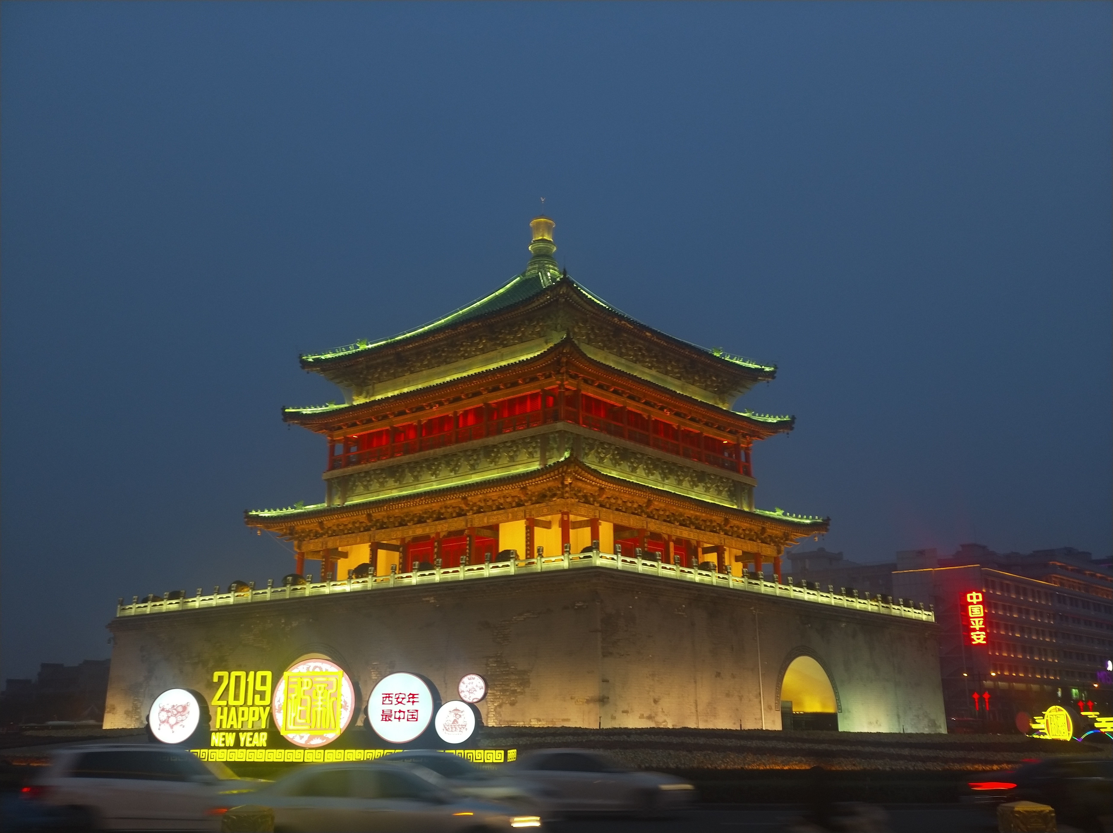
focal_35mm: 32
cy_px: 416
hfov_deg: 56.9
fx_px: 1028
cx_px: 556
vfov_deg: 44.1
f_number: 2.6
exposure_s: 1/10
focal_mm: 5.47
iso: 80
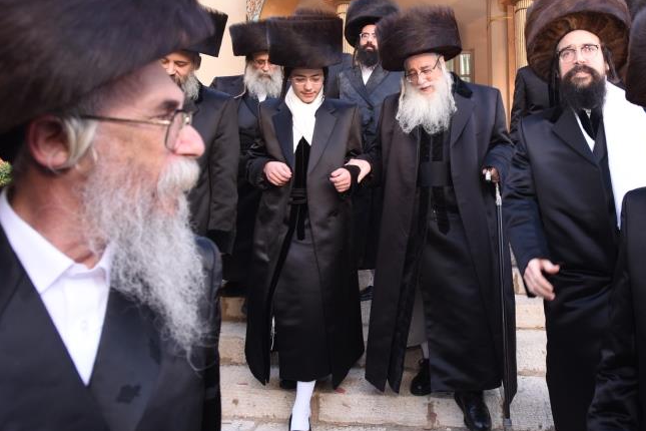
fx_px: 484
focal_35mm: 27
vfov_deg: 47.2
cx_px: 399
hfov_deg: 66.5
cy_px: 146
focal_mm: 17
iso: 500
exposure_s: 1/125
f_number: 4.5
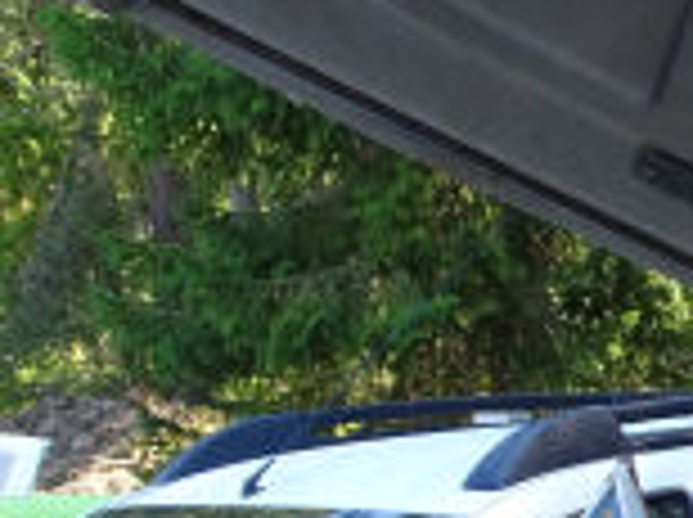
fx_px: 2499
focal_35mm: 125
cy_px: 779
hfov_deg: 14.5
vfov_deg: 11.3
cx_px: 1116
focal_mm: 4.1
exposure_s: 1/60
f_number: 3.5
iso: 80
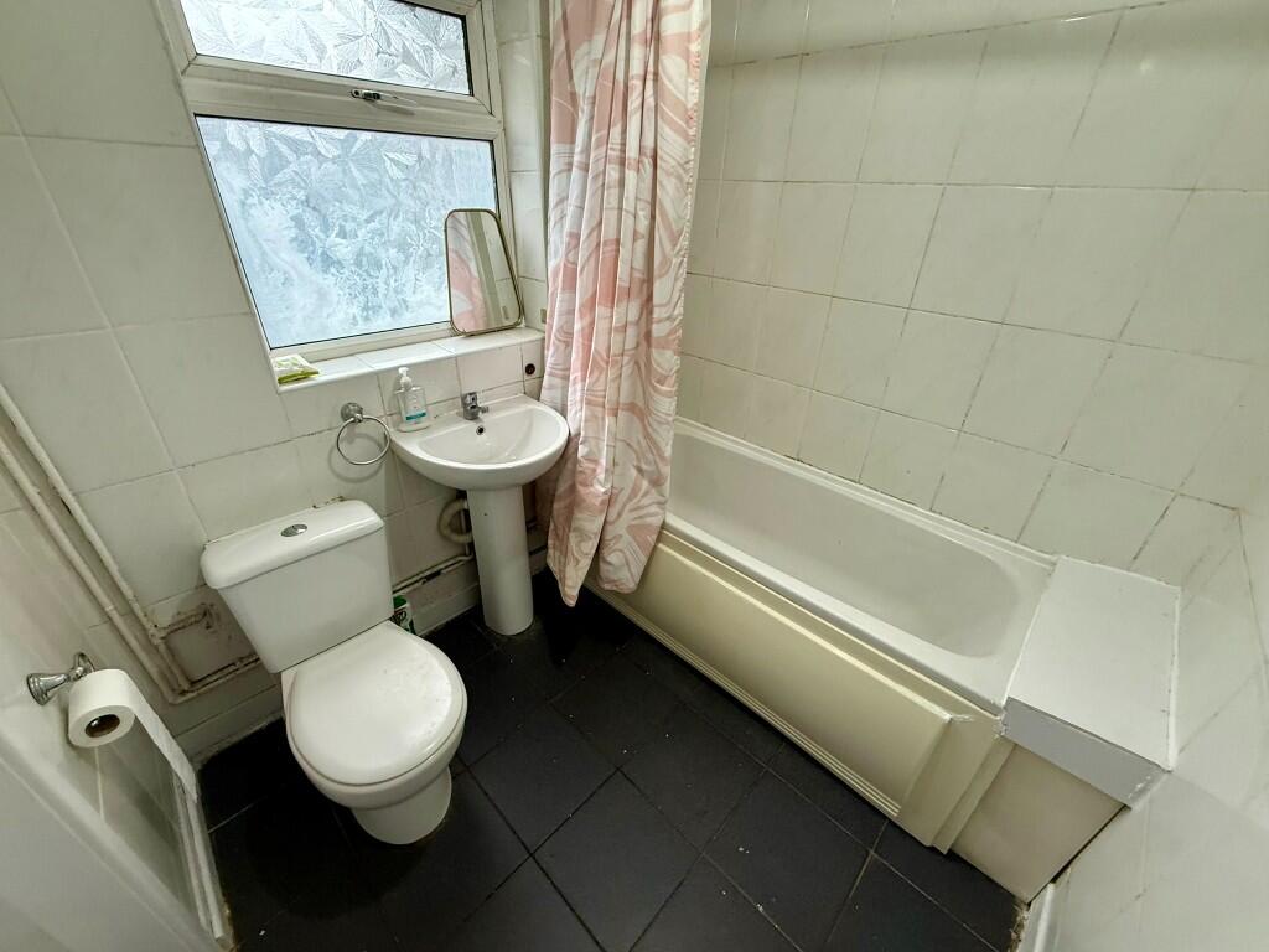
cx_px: 634
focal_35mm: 14
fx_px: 513
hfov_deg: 102.1
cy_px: 476
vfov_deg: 85.7
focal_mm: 2.22
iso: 250
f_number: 2.2
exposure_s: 1/100
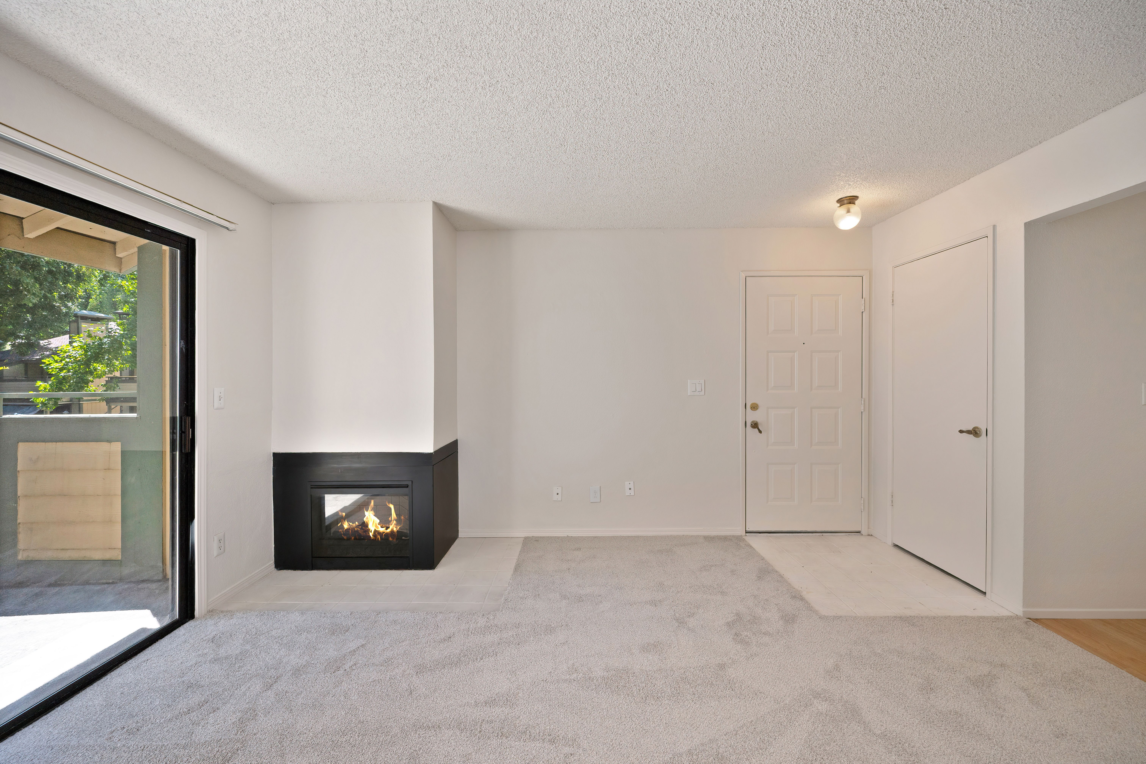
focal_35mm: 14
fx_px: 446
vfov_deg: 81.2
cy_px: 382
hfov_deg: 104.3
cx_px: 573
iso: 640
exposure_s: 1/100
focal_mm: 14
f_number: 5
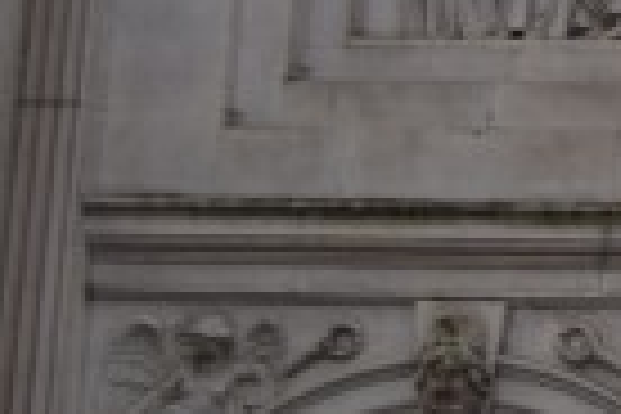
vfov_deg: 6.8
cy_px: 0
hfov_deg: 8.5
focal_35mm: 200
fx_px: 3450
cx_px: 1908
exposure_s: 1/160
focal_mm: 18
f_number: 3.5
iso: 200
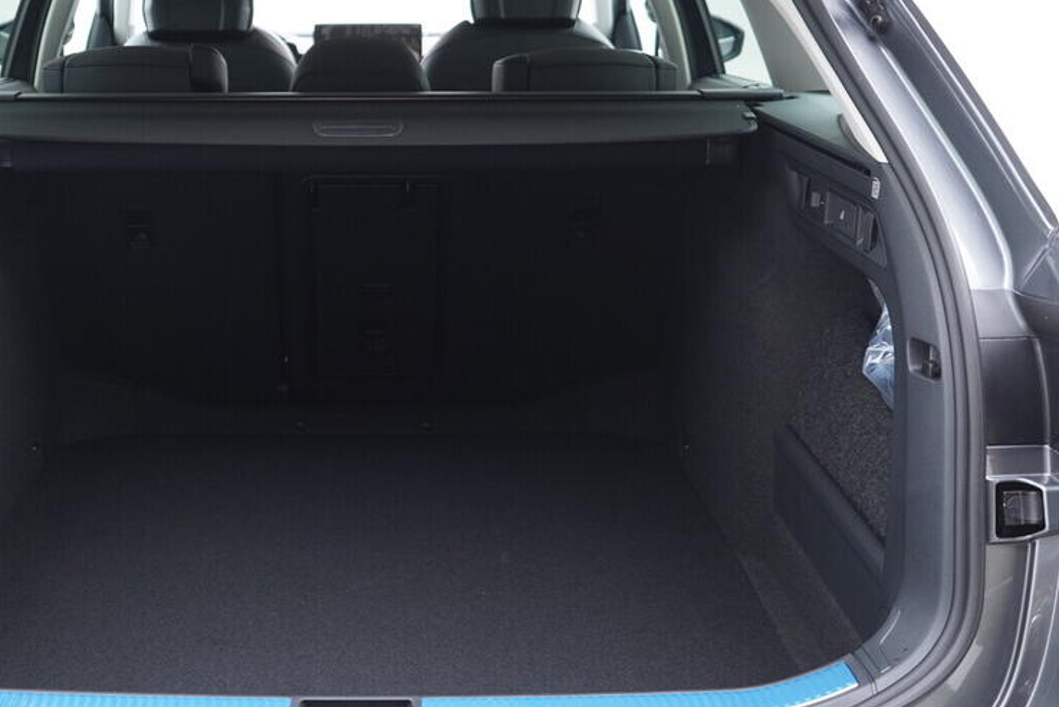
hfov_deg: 39.1
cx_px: 346
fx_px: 1471
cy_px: 338
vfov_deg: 27.0
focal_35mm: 50
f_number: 2.8
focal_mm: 24
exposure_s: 1/40
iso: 640
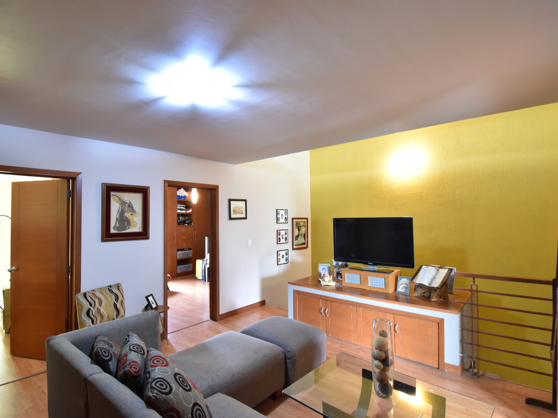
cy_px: 208
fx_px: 274
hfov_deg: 90.6
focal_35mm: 17
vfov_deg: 74.8
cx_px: 247
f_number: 6.3
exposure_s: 1/3
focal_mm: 10
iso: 800
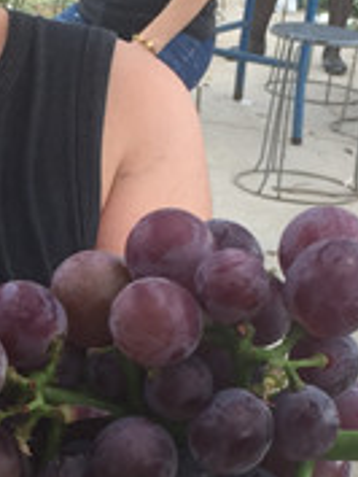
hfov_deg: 11.1
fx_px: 1804
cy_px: 439
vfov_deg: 14.9
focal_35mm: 131
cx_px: -57
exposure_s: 1/297
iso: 32
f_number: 2.2
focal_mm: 4.15
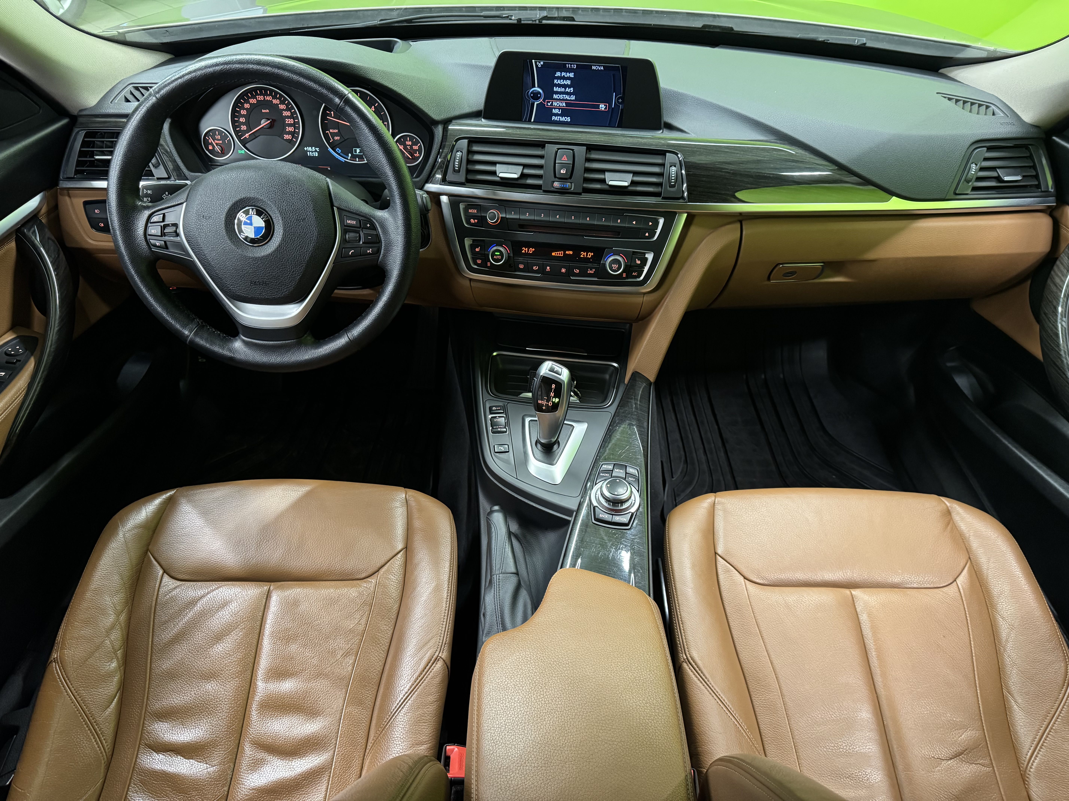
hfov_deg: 71.6
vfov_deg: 56.8
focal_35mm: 24
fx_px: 741
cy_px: 400
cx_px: 534
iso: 640
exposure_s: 1/50
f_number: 1.78
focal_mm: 6.76
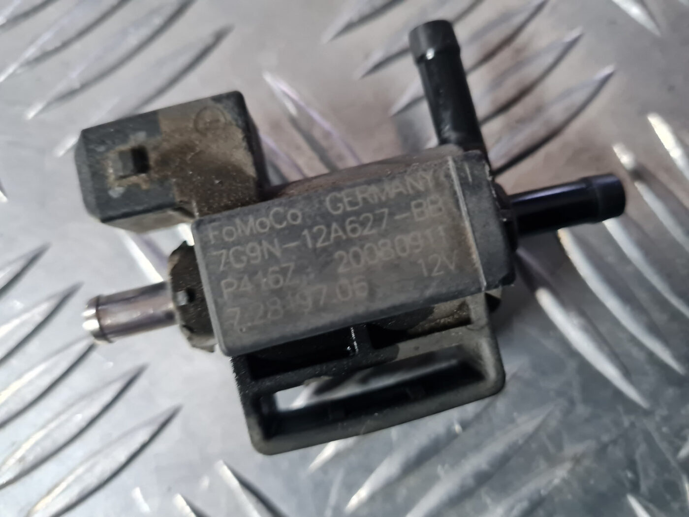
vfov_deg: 53.1
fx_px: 518
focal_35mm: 26
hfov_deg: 67.3
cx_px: 344
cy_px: 258
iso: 640
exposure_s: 1/25
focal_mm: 5.4
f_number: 1.8
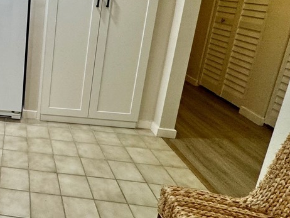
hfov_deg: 46.0
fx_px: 260
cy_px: 37
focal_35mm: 31
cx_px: -17
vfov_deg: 42.9
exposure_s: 1/120
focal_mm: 2.22
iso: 160
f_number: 2.2
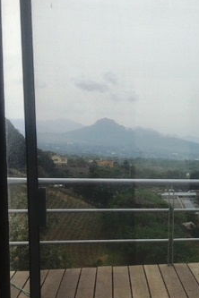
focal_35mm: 58
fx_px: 481
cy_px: 189
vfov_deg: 34.3
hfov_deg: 22.0
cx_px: 225
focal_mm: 4.15
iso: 25
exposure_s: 1/1923
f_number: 2.2
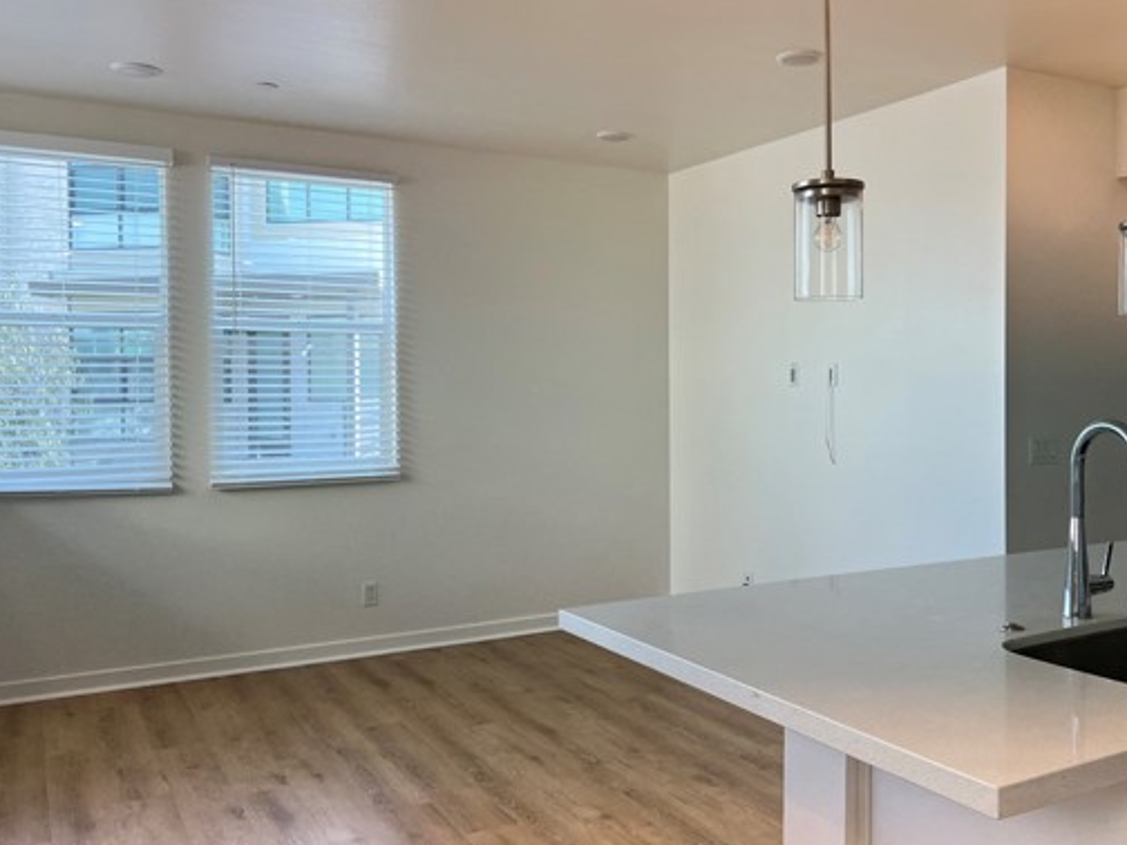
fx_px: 1074
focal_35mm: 33
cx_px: 669
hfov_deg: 55.0
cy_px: 396
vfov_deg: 42.9
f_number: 1.5
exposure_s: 1/194
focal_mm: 5.7
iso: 40
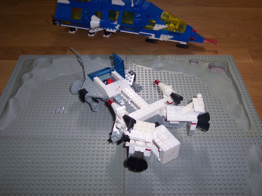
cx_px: 131
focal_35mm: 38
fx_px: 287
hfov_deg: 49.0
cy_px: 98
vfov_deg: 37.7
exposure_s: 1/30
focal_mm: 8
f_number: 2.8
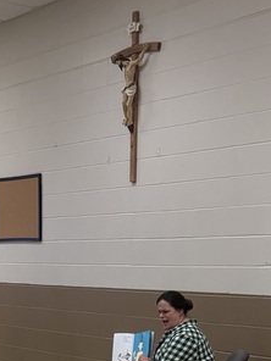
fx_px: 939
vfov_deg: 19.5
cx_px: 165
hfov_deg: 16.4
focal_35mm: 90
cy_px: 513
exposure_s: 1/120
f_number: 1.6
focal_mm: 5.96
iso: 160
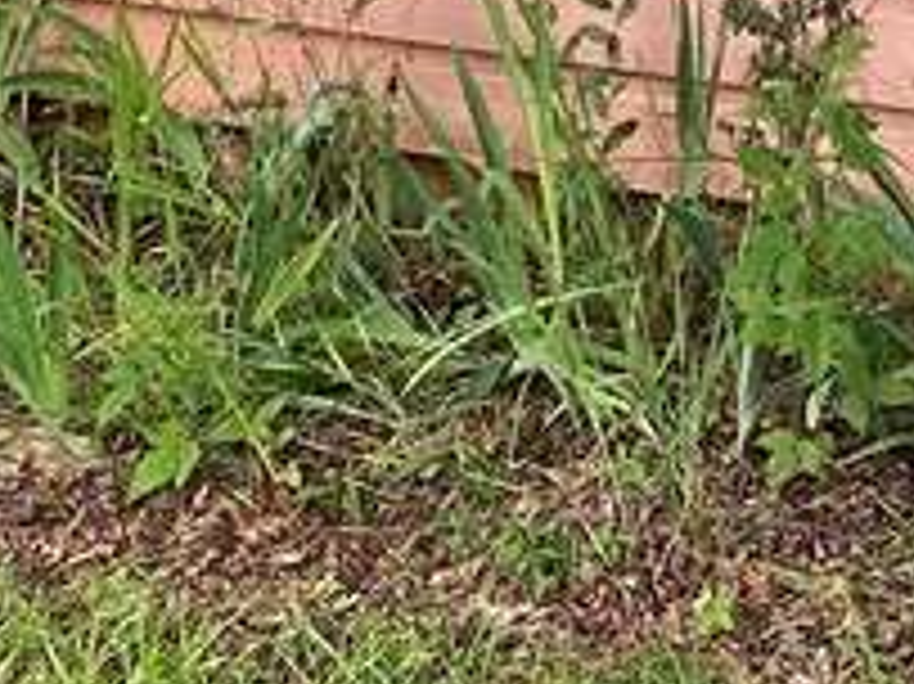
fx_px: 3457
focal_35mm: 131
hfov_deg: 14.8
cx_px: 882
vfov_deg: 10.2
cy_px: -788
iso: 40
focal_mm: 4.25
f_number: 1.8
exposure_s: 1/122
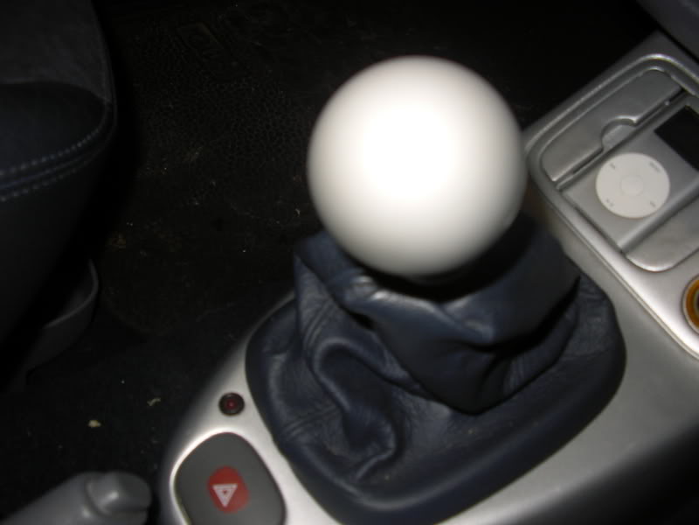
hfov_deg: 49.0
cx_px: 350
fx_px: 767
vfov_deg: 37.7
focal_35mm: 38
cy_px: 262
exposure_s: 1/60
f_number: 2.9
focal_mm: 5.8
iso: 50
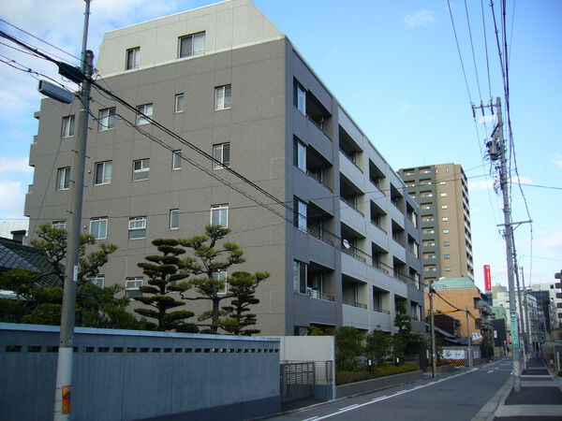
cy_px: 210
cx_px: 281
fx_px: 568
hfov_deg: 52.6
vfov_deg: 40.7
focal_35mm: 35
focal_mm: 5.8
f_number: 2.8
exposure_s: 1/500
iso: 80
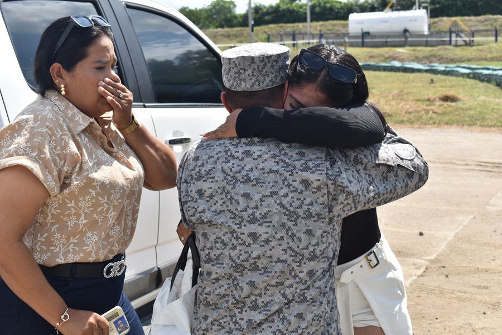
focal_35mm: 63
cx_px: 251
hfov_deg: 31.9
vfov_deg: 21.6
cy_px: 168
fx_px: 878
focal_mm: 42
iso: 100
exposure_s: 1/250
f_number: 8
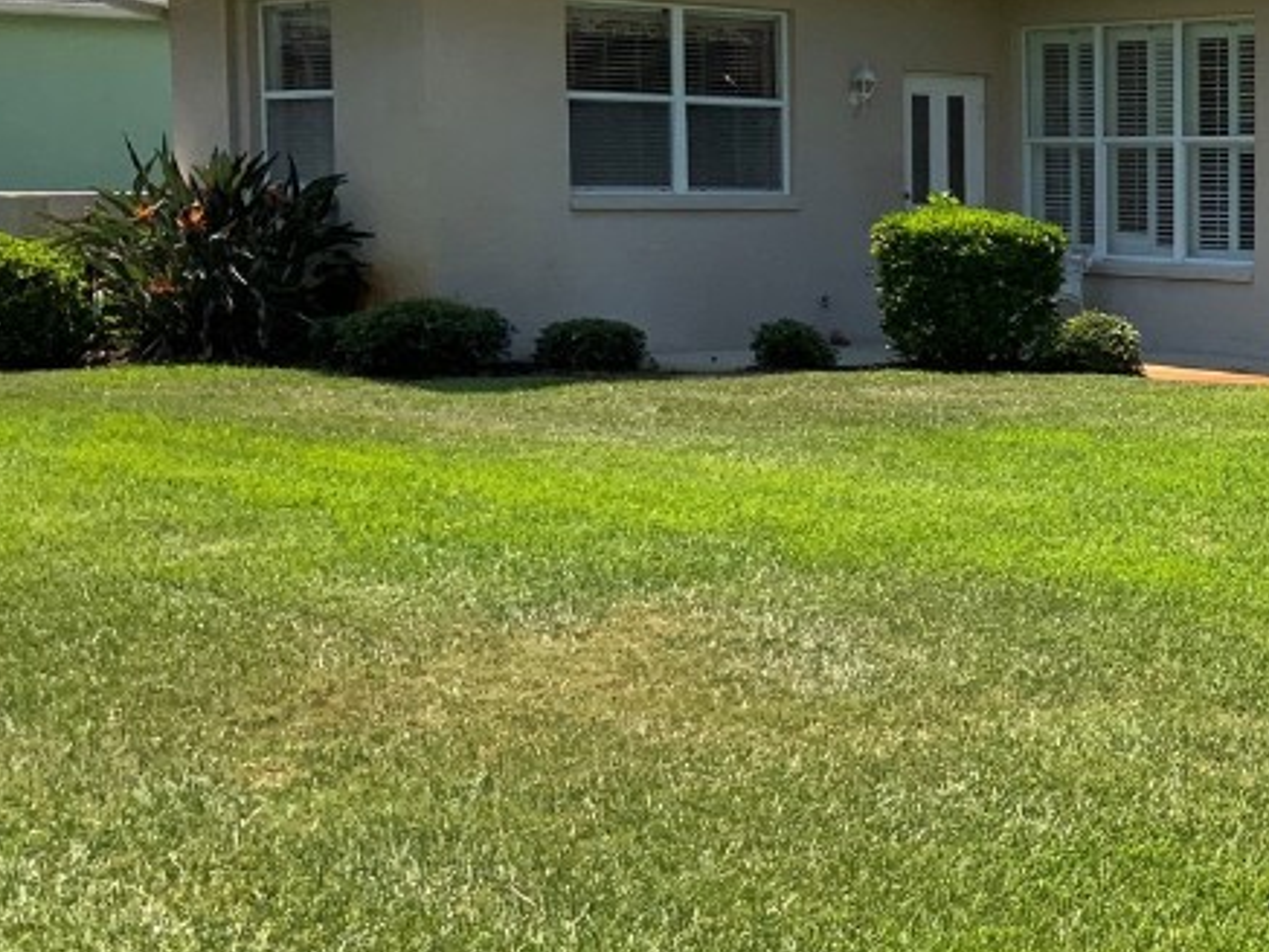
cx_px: 1440
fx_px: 2494
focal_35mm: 68
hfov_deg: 26.1
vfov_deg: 21.6
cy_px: 403
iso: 20
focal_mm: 3
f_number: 1.8
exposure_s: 1/2427
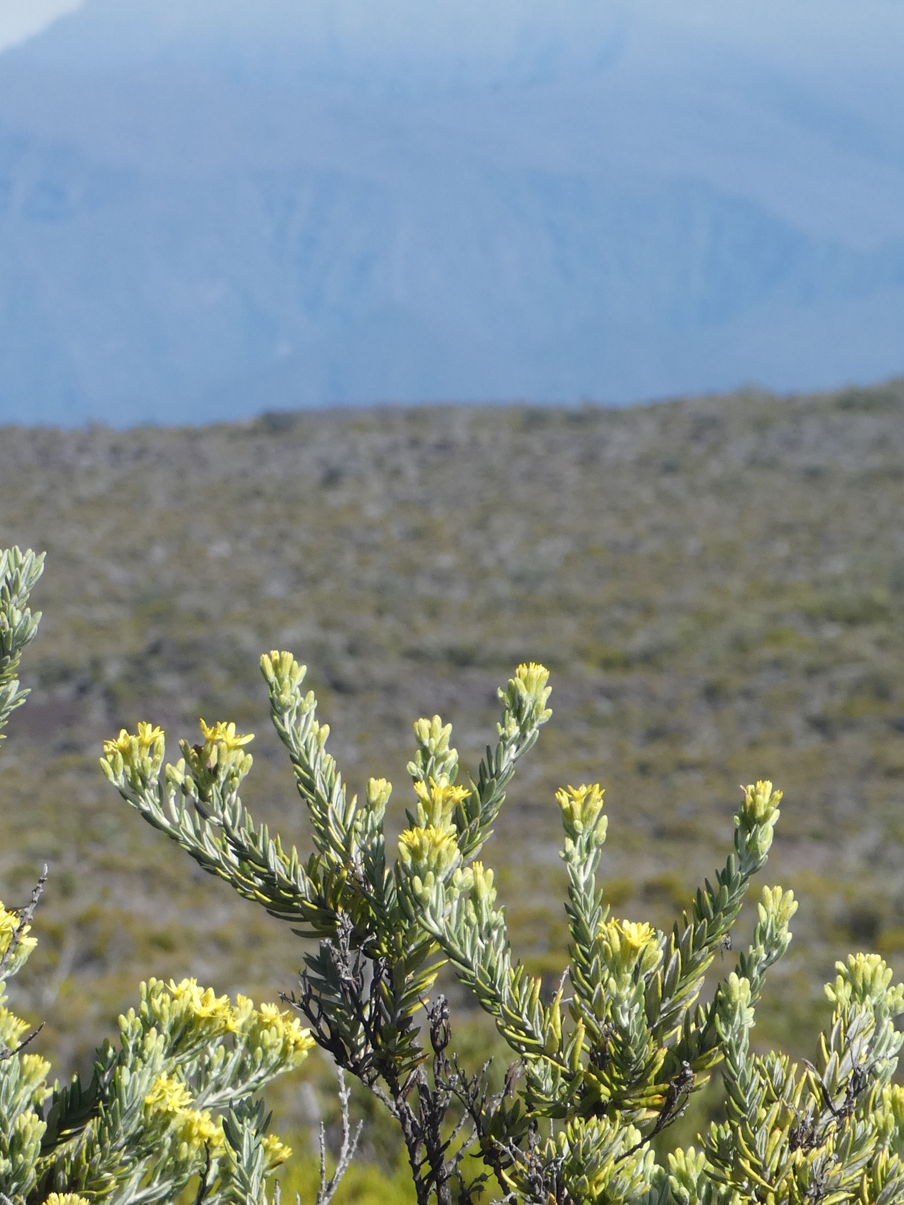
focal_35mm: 220
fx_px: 7660
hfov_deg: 6.8
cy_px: 741
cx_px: 467
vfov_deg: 9.0
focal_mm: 21
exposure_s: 1/400
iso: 80
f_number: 5.1
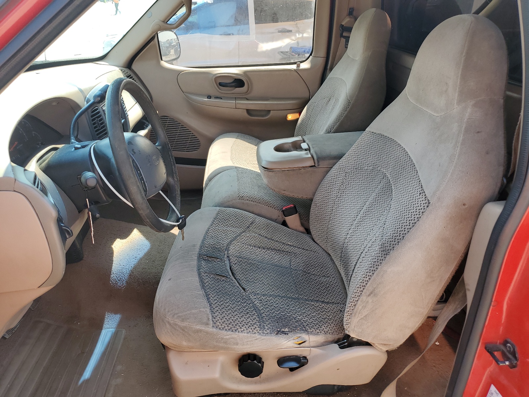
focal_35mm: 26
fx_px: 397
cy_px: 198
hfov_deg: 67.3
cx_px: 264
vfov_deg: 53.1
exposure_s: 1/417
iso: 50
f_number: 1.5
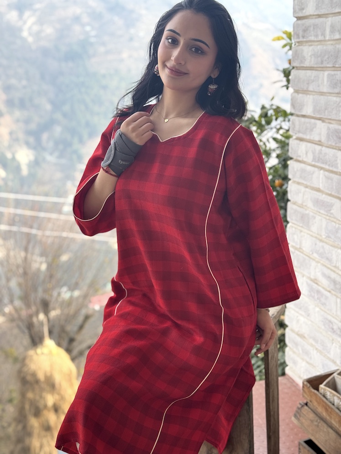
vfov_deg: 39.7
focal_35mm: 48
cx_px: 170
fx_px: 630
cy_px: 227
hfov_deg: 30.3
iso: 64
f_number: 1.78
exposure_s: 1/739
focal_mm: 6.76
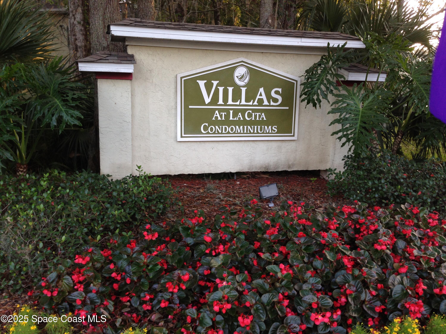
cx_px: 223
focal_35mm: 33
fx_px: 425
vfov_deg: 42.9
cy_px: 167
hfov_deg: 55.4
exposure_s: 1/40
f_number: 2.4
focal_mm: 4.12
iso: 50
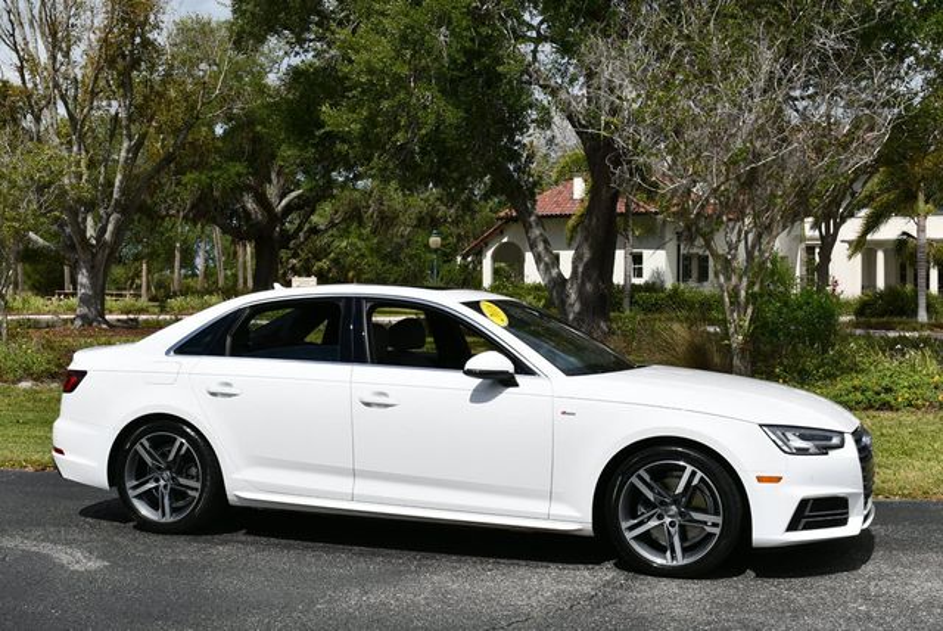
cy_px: 316
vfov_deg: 28.1
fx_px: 1258
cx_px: 472
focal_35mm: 48
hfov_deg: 41.1
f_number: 10
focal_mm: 24
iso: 100
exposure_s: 1/400
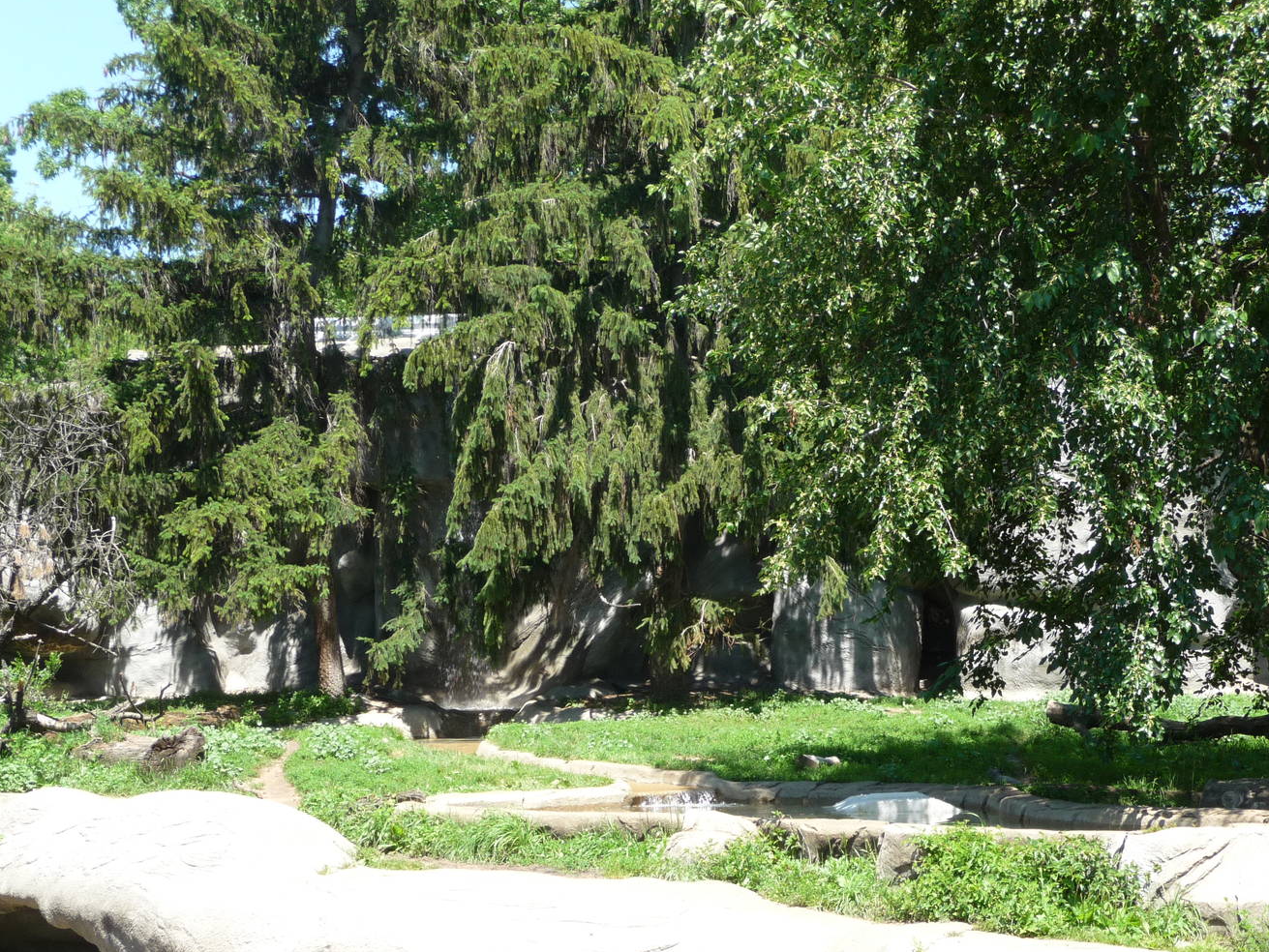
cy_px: 575
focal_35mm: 61
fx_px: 2237
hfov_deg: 31.6
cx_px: 728
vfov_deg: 24.0
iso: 100
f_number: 4.2
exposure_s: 1/200
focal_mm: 8.5
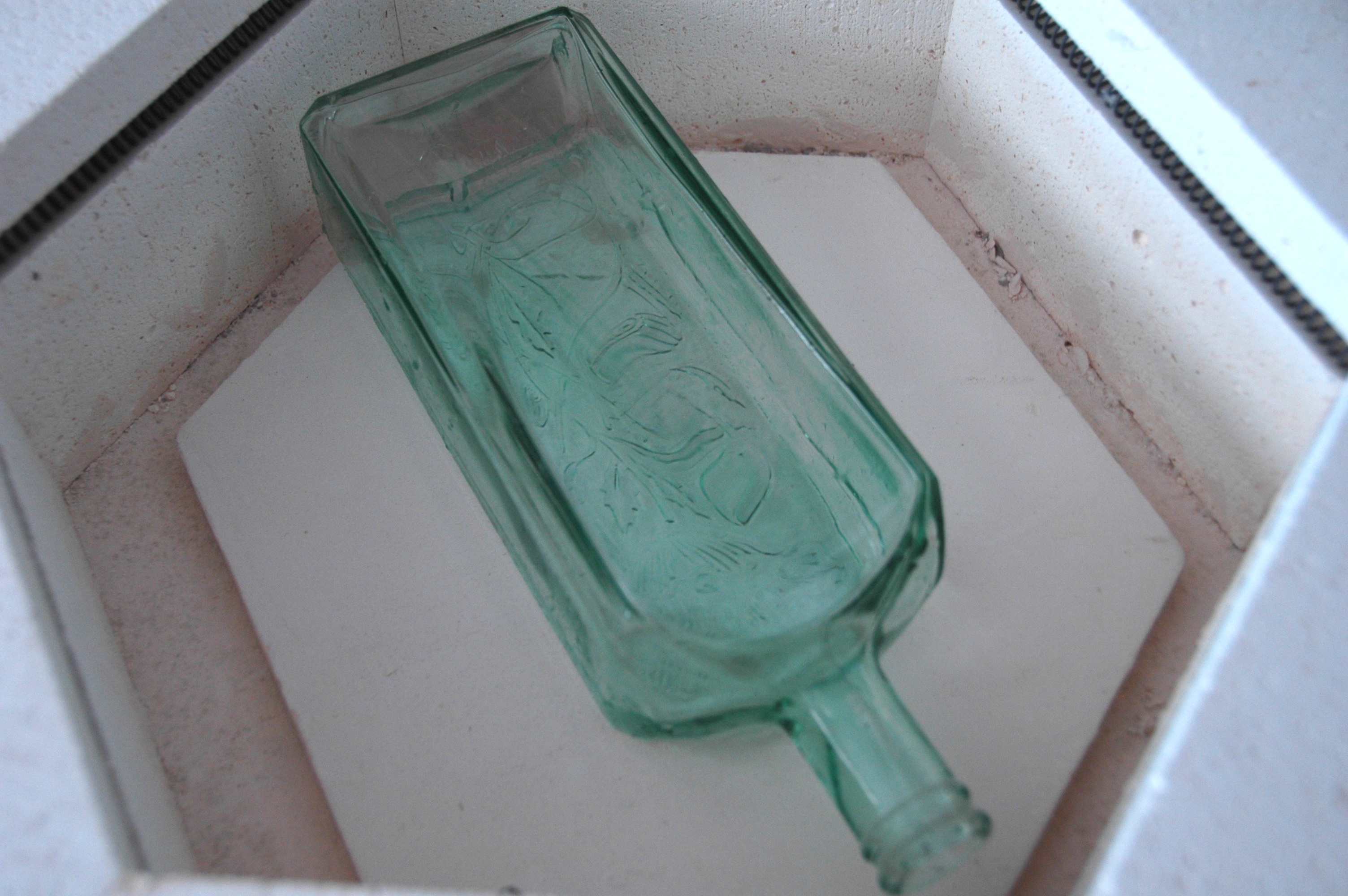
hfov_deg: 45.0
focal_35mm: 44
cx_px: 674
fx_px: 1627
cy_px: 448
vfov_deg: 30.8
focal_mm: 29
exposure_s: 1/10
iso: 400
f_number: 4.2
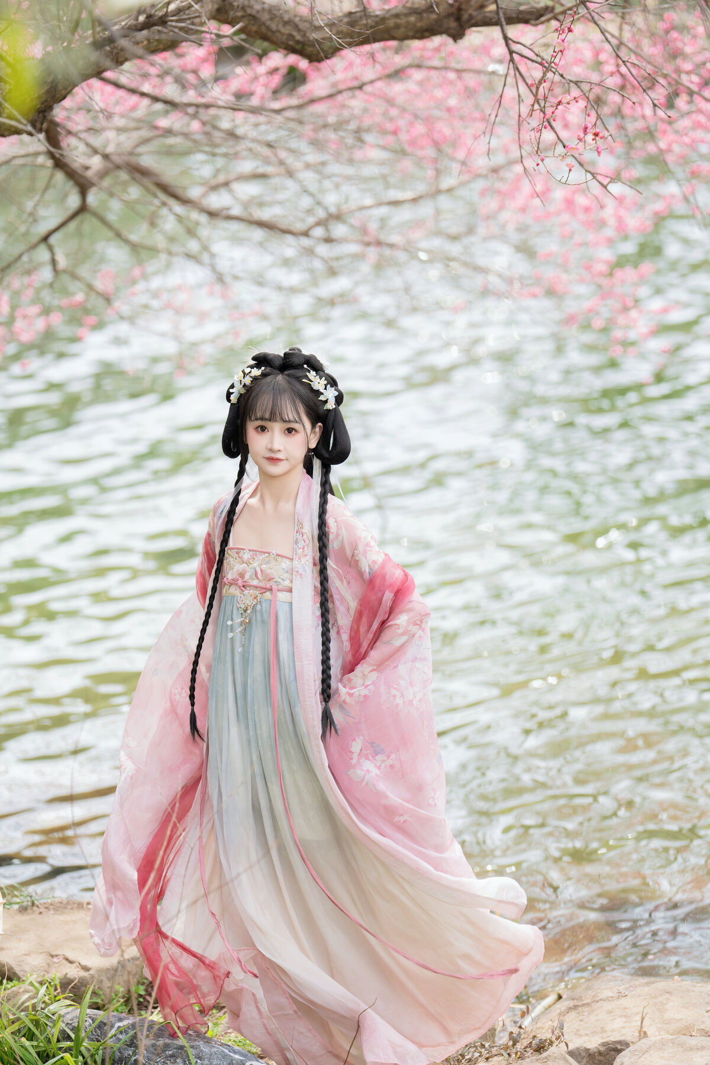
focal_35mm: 135
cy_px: 532
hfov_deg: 10.2
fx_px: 3993
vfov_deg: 15.2
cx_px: 355
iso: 250
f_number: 2.8
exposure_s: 1/500
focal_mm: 135
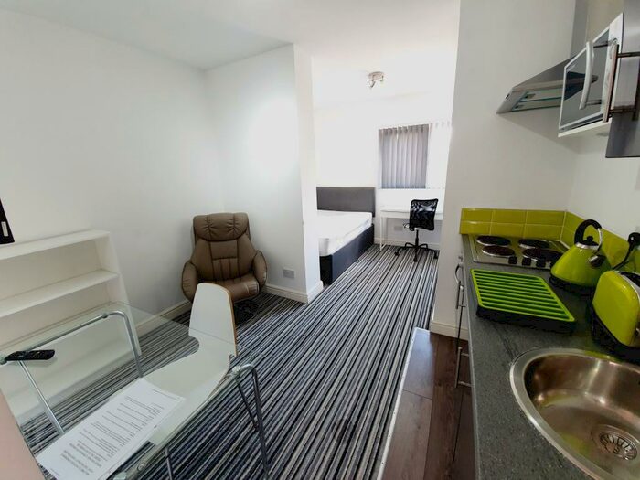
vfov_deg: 89.9
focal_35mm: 13
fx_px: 240
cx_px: 320
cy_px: 240
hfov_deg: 106.2
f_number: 2.2
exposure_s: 1/50
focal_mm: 1.8
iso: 100
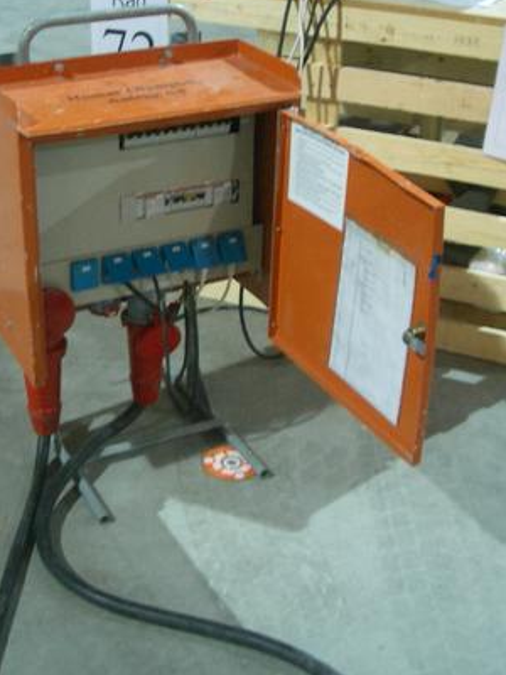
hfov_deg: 26.1
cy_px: 246
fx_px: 1091
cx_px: 213
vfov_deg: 34.1
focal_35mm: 56
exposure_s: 1/13
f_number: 2.6
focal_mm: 5.8
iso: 100
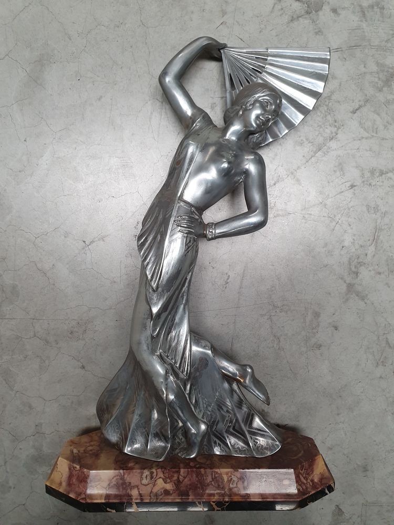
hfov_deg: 53.1
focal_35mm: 26
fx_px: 395
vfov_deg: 67.3
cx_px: 197
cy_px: 262
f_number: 2.4
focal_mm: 4.32
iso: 250
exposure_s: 1/60
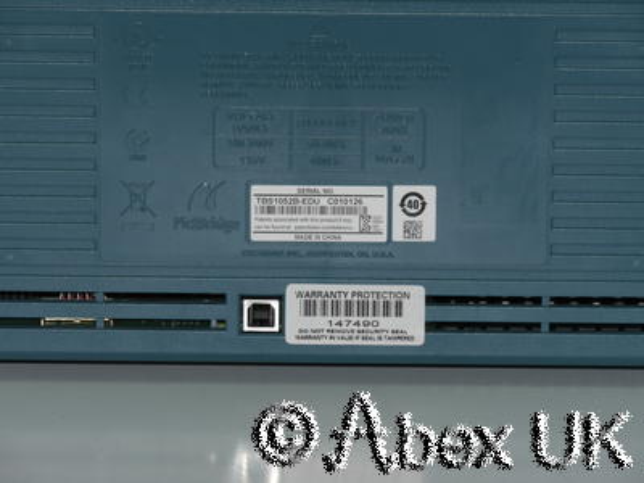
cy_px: 242
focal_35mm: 280
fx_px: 5209
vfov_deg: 5.3
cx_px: 322
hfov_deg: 7.1
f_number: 11
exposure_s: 1/60
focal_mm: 140
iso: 400
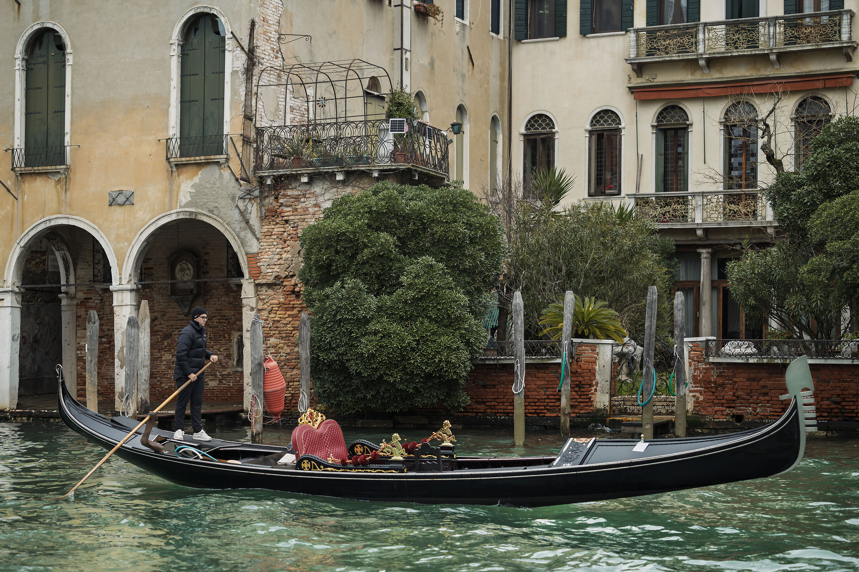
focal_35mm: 70
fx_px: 1670
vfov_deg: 19.5
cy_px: 286
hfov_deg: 28.8
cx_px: 430
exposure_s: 1/1000
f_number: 3.2
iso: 500
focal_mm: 70
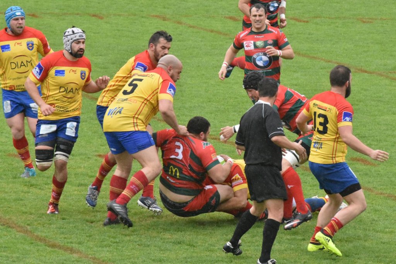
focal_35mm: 450
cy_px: 132
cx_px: 198
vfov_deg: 3.1
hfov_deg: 4.6
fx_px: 4948
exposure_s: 1/800
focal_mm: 300
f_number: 14
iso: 6400
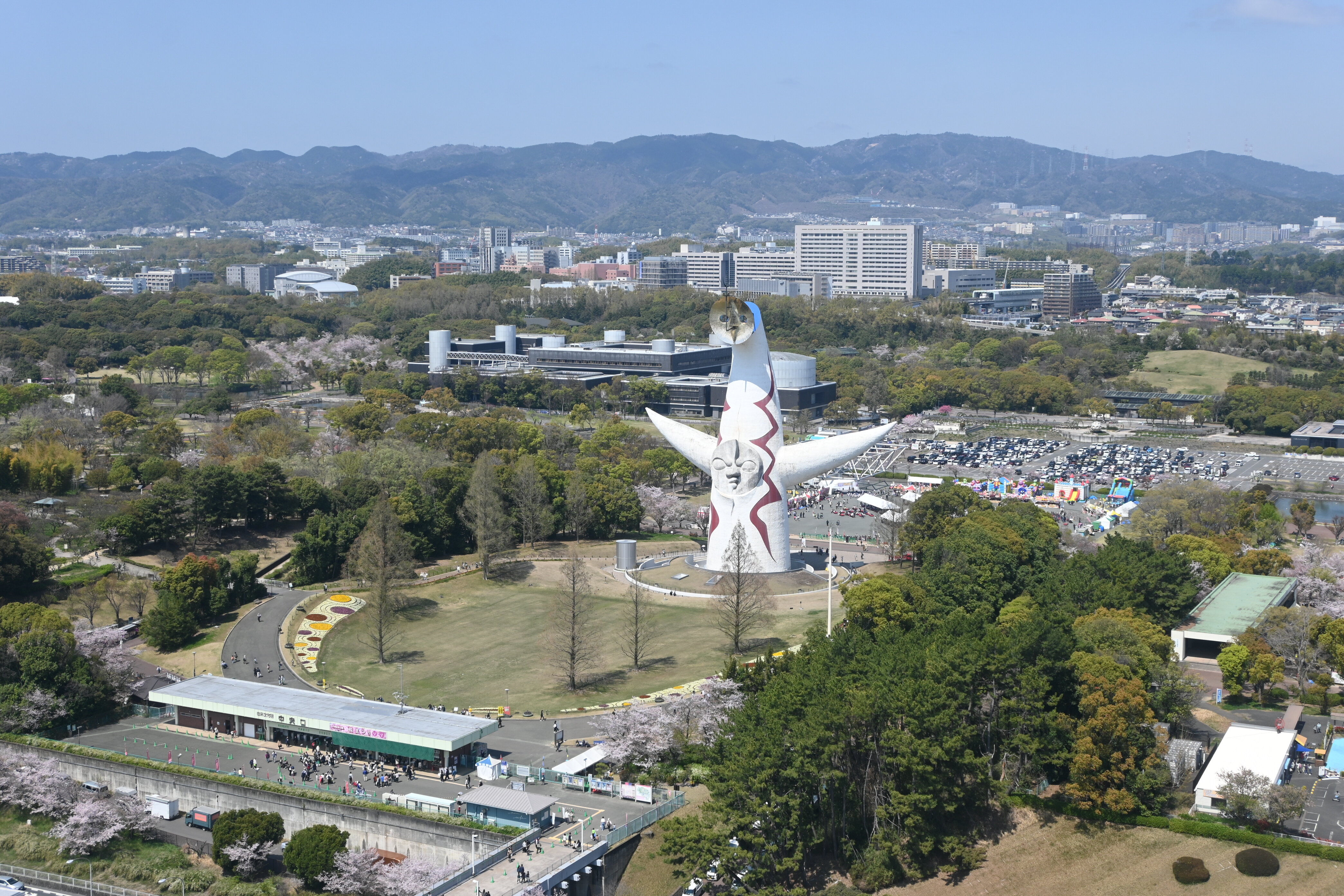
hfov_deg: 45.0
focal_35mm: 44
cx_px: 672
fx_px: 1624
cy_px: 448
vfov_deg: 30.8
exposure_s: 1/400
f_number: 7.1
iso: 100
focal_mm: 29
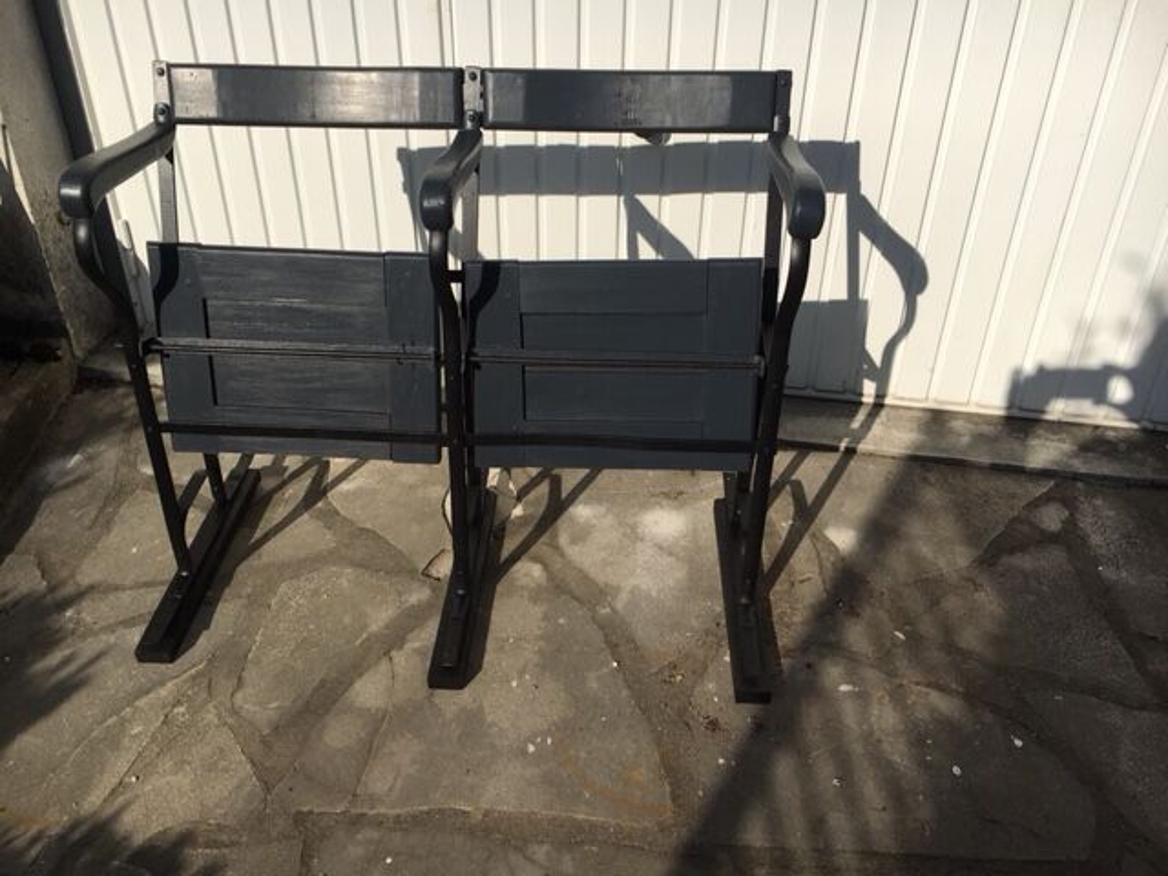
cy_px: 438
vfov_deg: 48.2
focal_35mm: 29
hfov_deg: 61.7
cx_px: 584
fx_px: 979
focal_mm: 4.15
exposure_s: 1/4525
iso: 25
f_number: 2.2
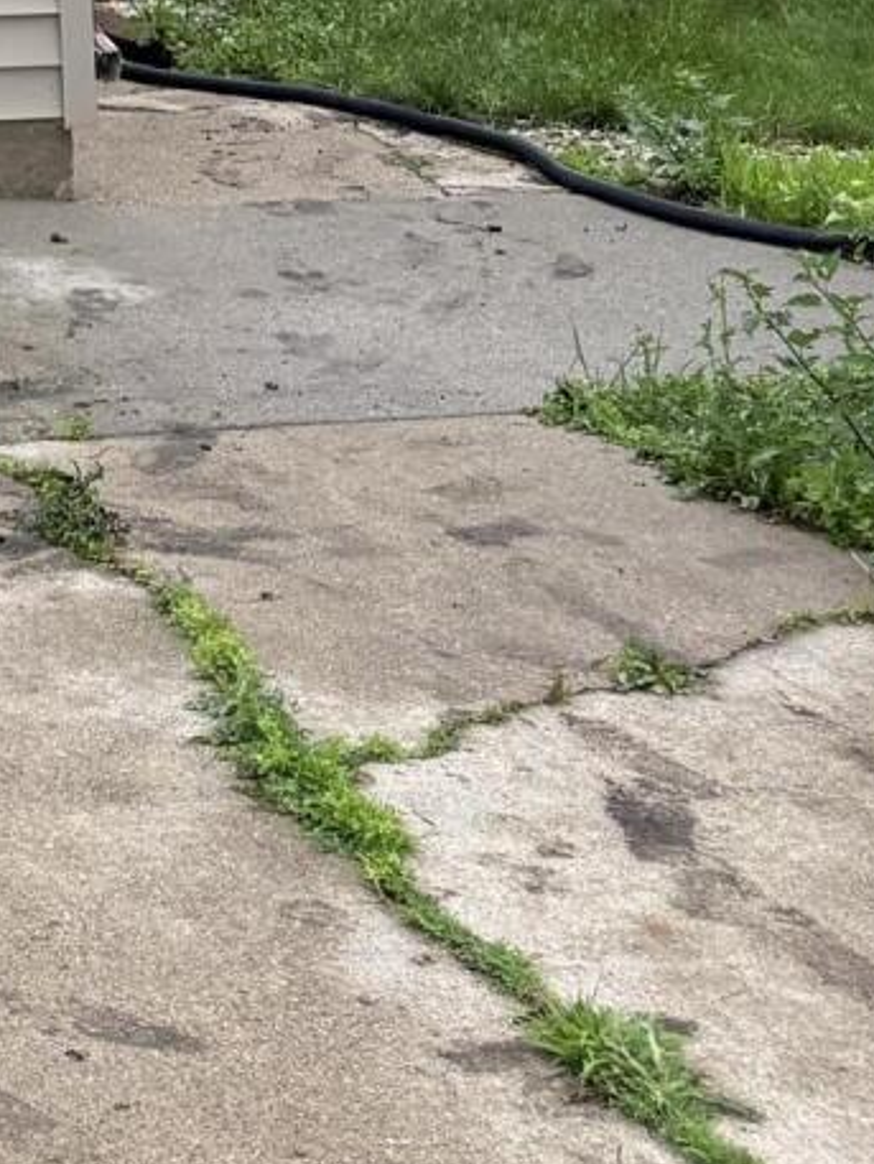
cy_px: -960
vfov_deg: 15.8
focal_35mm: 105
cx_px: -1012
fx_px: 3533
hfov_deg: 12.1
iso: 100
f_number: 1.78
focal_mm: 6.76
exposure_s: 1/510
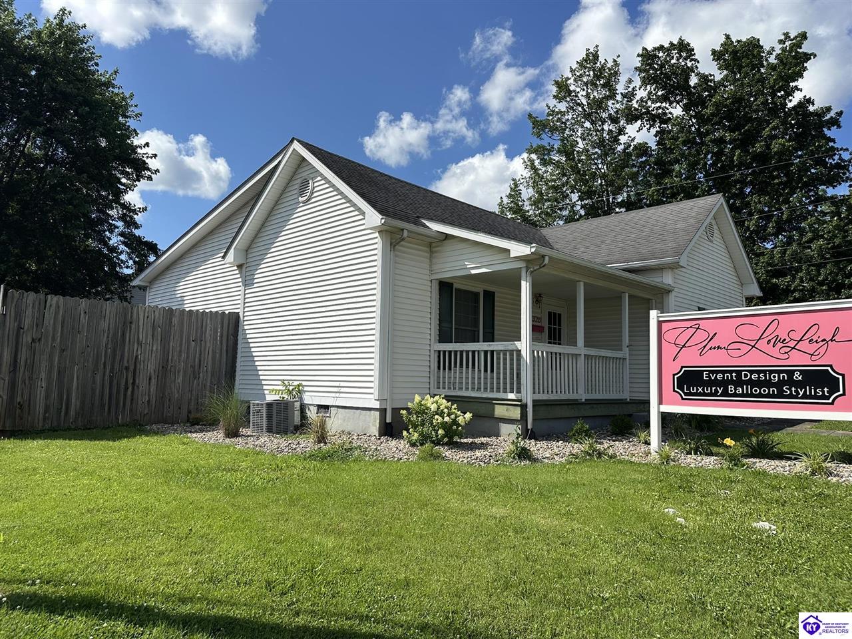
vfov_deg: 56.8
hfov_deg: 71.6
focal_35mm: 24
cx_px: 426
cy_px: 320
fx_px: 591
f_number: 1.78
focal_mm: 6.86
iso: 80
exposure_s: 1/5848
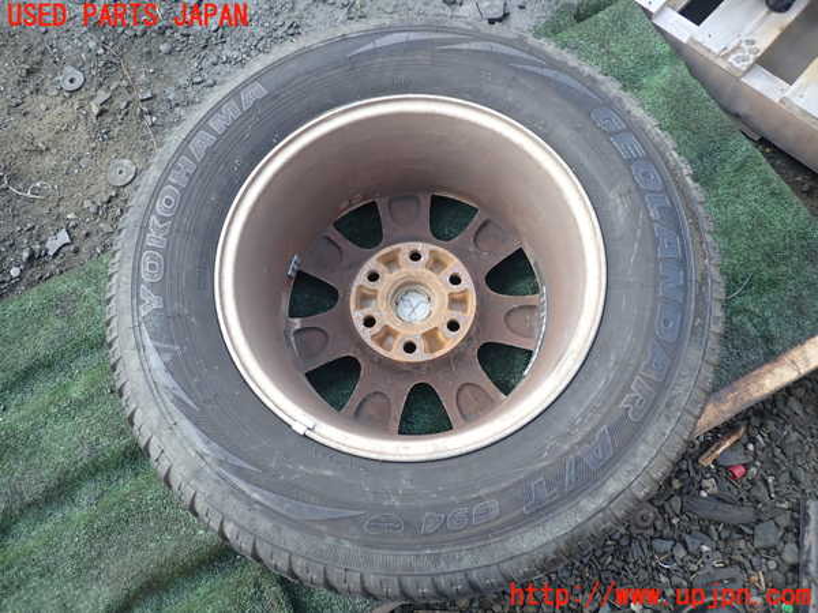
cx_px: 409
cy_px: 306
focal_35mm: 25
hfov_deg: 69.4
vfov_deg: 54.9
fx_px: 591
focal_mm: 4.5
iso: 100
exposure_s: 1/80
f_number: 2
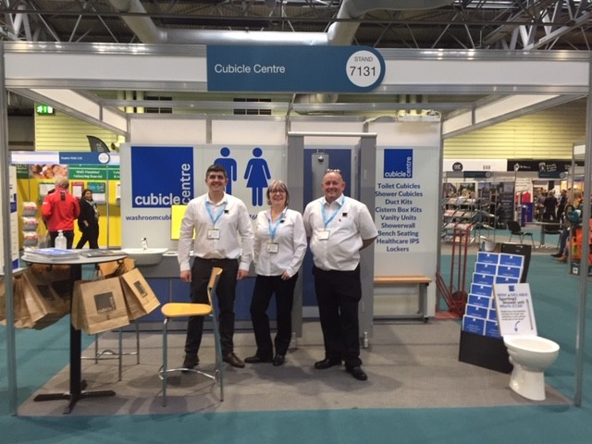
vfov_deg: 48.2
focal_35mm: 29
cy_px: 222
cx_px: 296
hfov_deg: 61.7
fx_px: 496
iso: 125
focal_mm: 4.15
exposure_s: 1/33
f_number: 2.2
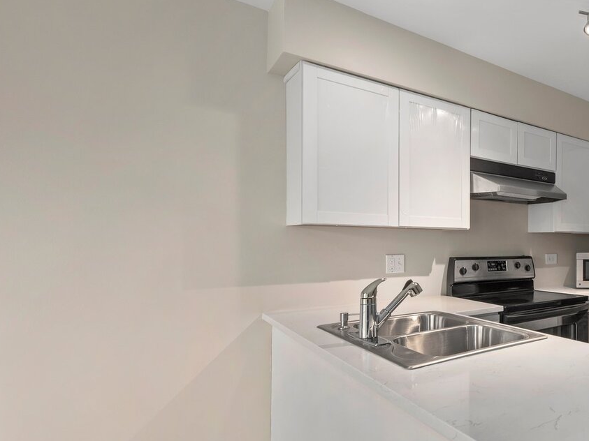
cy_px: 240
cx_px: 560
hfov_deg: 57.9
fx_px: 408
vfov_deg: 56.7
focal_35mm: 24
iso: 400
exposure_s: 1/30
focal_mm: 13
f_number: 7.1
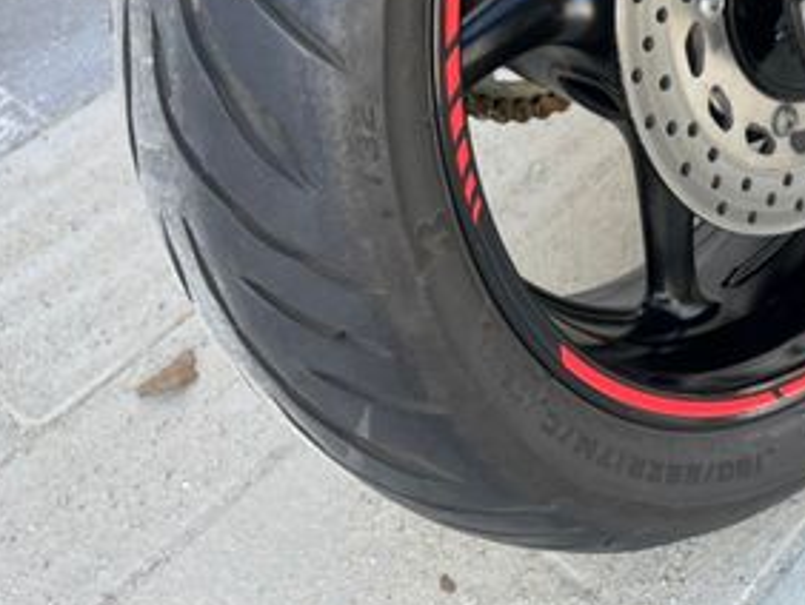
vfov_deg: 23.5
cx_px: 574
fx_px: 1373
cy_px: -43
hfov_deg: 32.2
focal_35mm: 59
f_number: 1.6
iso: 40
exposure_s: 1/122
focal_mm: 5.1
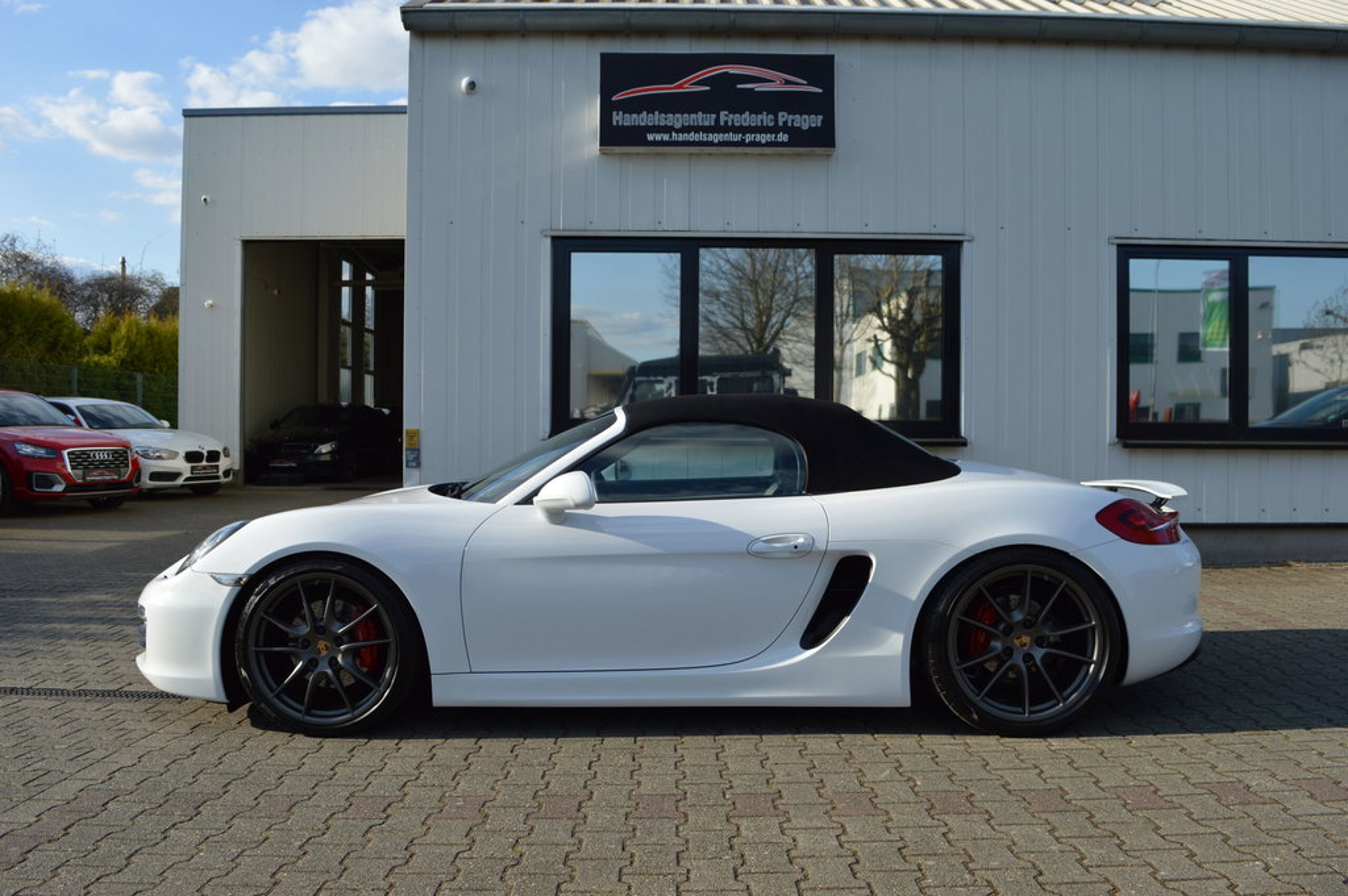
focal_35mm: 27
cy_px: 448
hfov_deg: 67.4
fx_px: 1010
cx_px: 674
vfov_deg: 47.9
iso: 100
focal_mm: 18
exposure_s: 1/250
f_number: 8
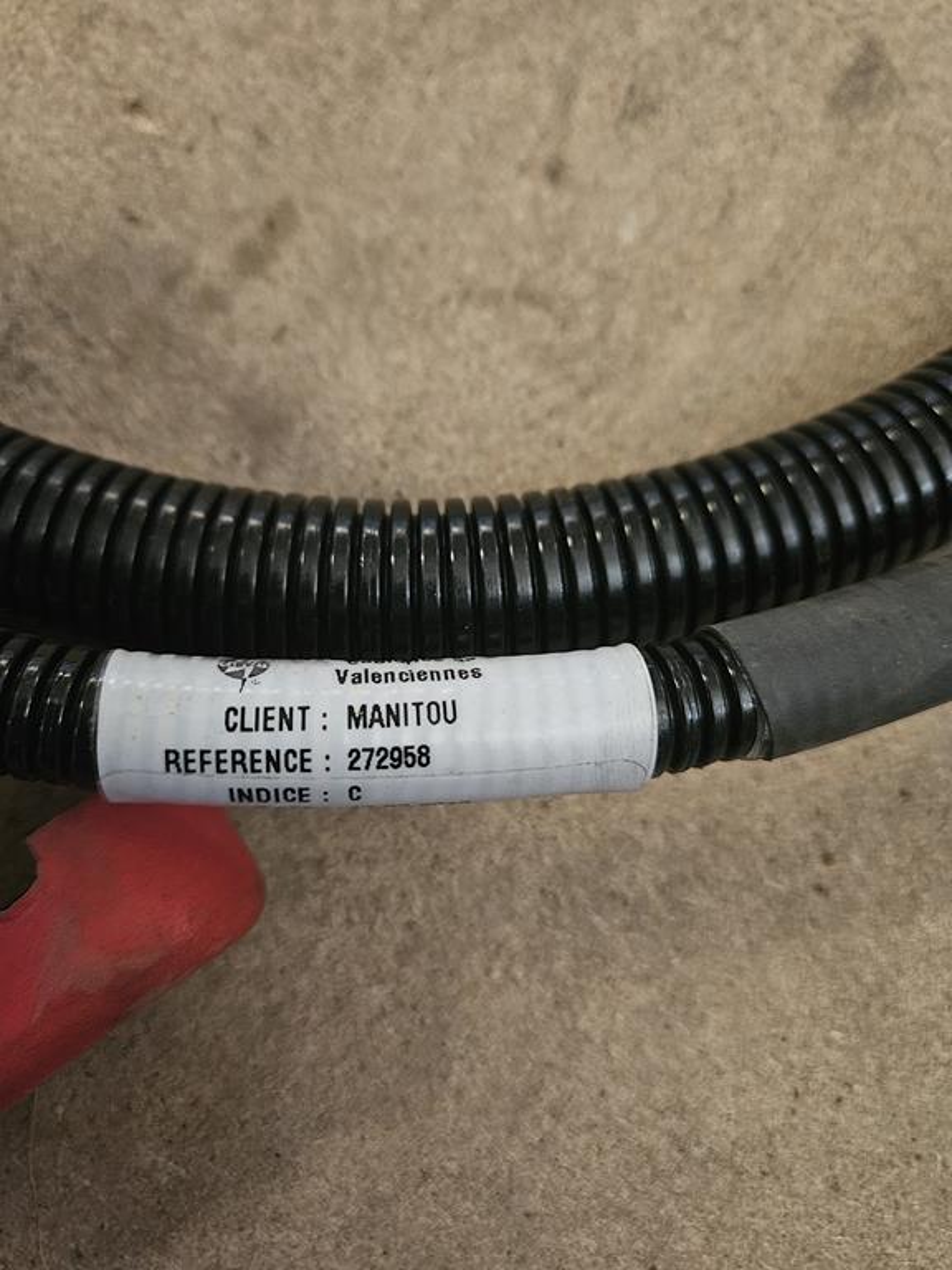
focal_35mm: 23
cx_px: 476
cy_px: 635
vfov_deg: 73.9
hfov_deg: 58.9
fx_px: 843
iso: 640
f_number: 1.8
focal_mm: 5.4
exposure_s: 1/25
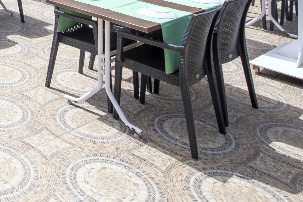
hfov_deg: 32.5
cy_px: -118
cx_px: -63
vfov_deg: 21.6
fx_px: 421
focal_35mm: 50
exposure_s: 1/320
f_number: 10
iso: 100
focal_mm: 14
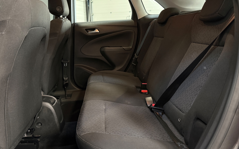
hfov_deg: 70.4
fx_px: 169
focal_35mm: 26
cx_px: 118
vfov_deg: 47.5
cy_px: 68
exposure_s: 1/25
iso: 800
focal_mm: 6.76
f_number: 1.78
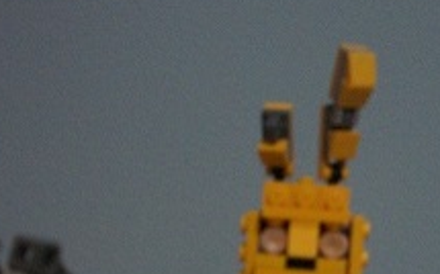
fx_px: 947
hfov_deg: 26.1
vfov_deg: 16.1
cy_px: 288
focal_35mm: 79
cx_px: 274
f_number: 3.1
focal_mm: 6.3
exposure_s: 1/8
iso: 320
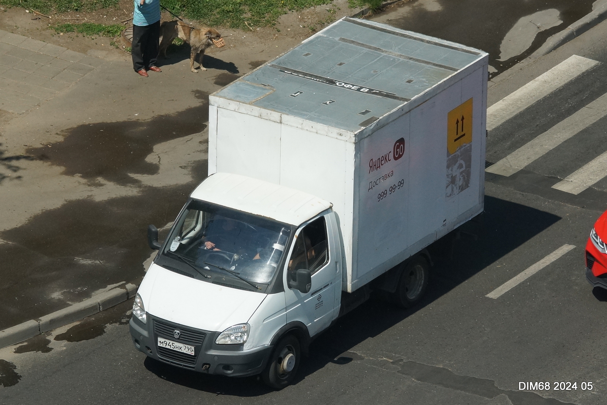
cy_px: 202
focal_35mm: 300
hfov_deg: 6.9
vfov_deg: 4.6
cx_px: 304
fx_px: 5057
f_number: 9
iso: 500
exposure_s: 1/1000
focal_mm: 200
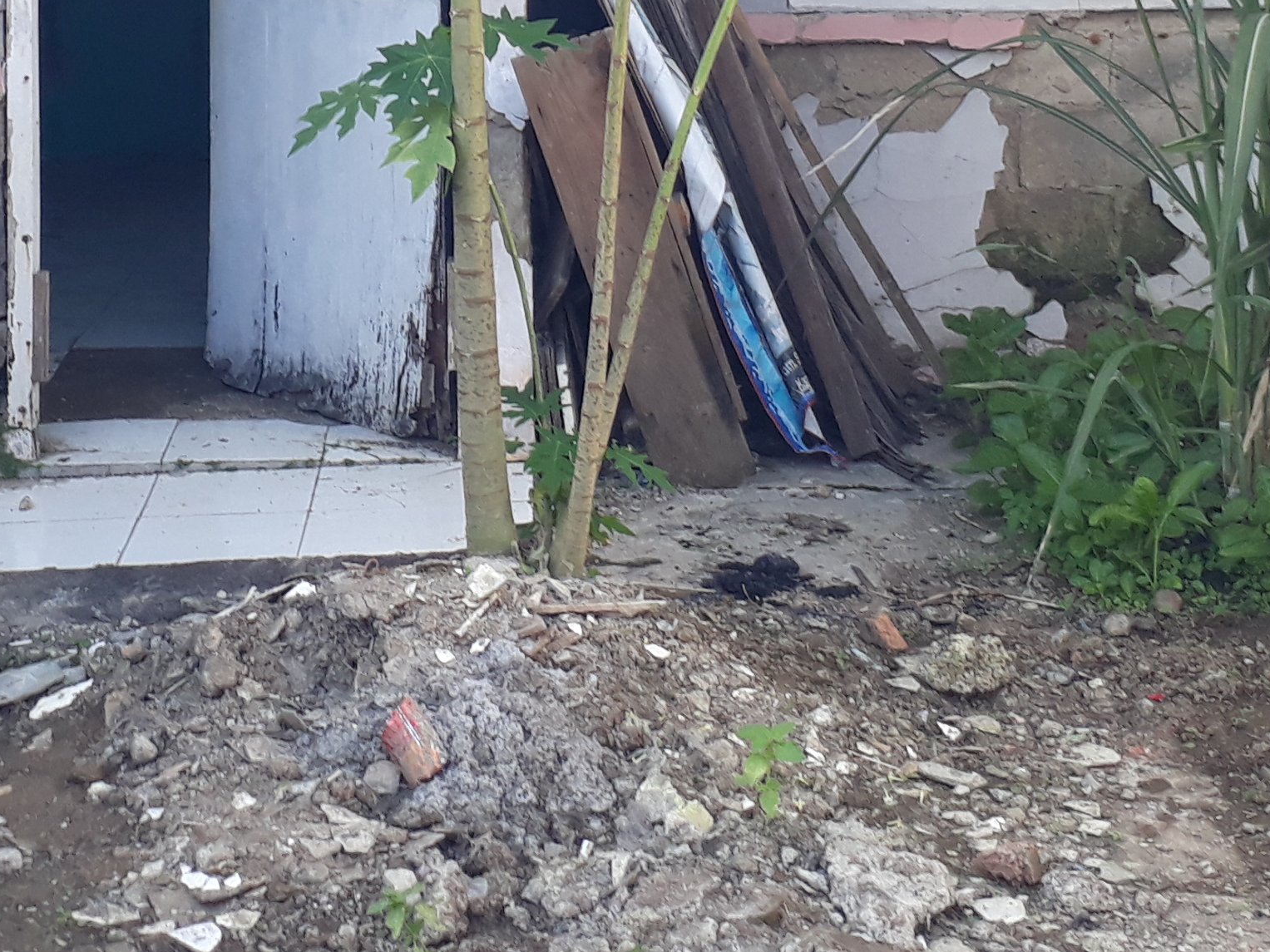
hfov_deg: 26.5
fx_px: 2678
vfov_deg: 19.2
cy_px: -131
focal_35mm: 73
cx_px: 421
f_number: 1.9
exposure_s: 1/131
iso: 40
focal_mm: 3.6
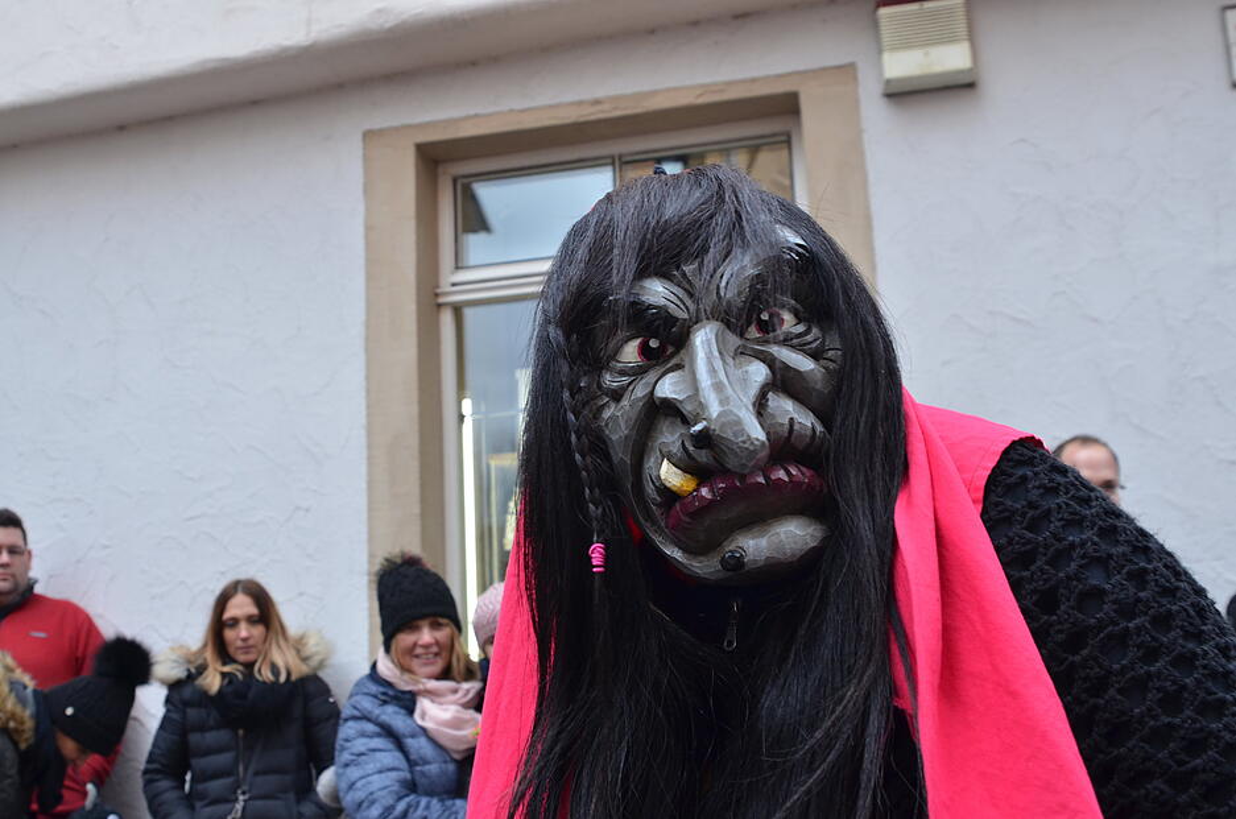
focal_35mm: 36
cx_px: 618
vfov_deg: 36.7
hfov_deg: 53.2
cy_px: 410
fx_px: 1234
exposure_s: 1/100
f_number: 5
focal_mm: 24
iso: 400
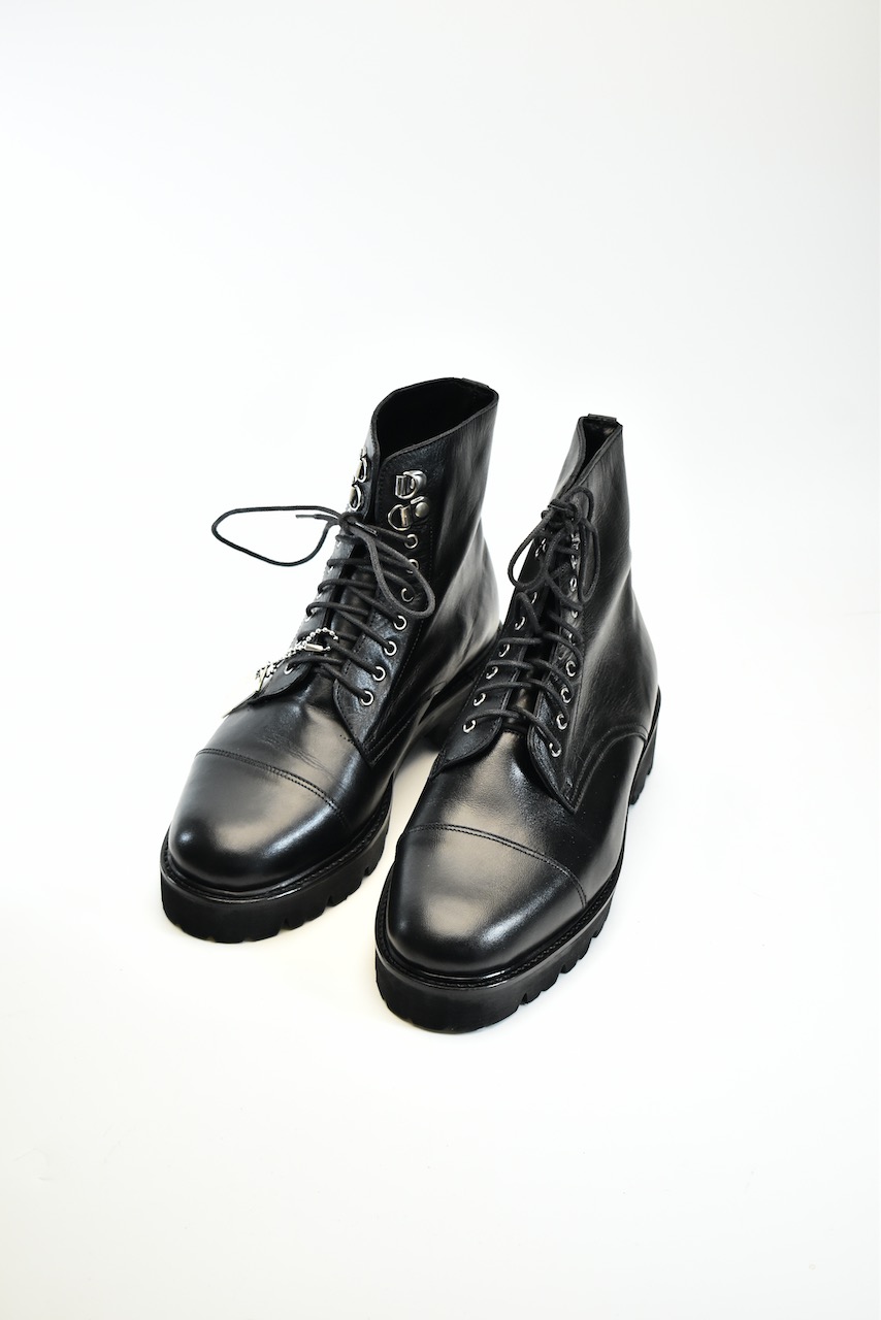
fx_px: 2531
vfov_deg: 29.2
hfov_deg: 19.7
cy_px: 660
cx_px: 440
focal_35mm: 69
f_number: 5.6
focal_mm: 46
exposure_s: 1/400
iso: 1600
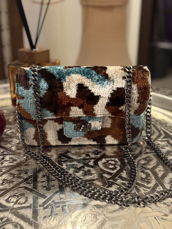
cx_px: 86
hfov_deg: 30.3
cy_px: 114
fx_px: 318
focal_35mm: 48
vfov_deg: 39.7
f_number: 1.78
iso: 640
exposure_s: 1/25
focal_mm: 6.76
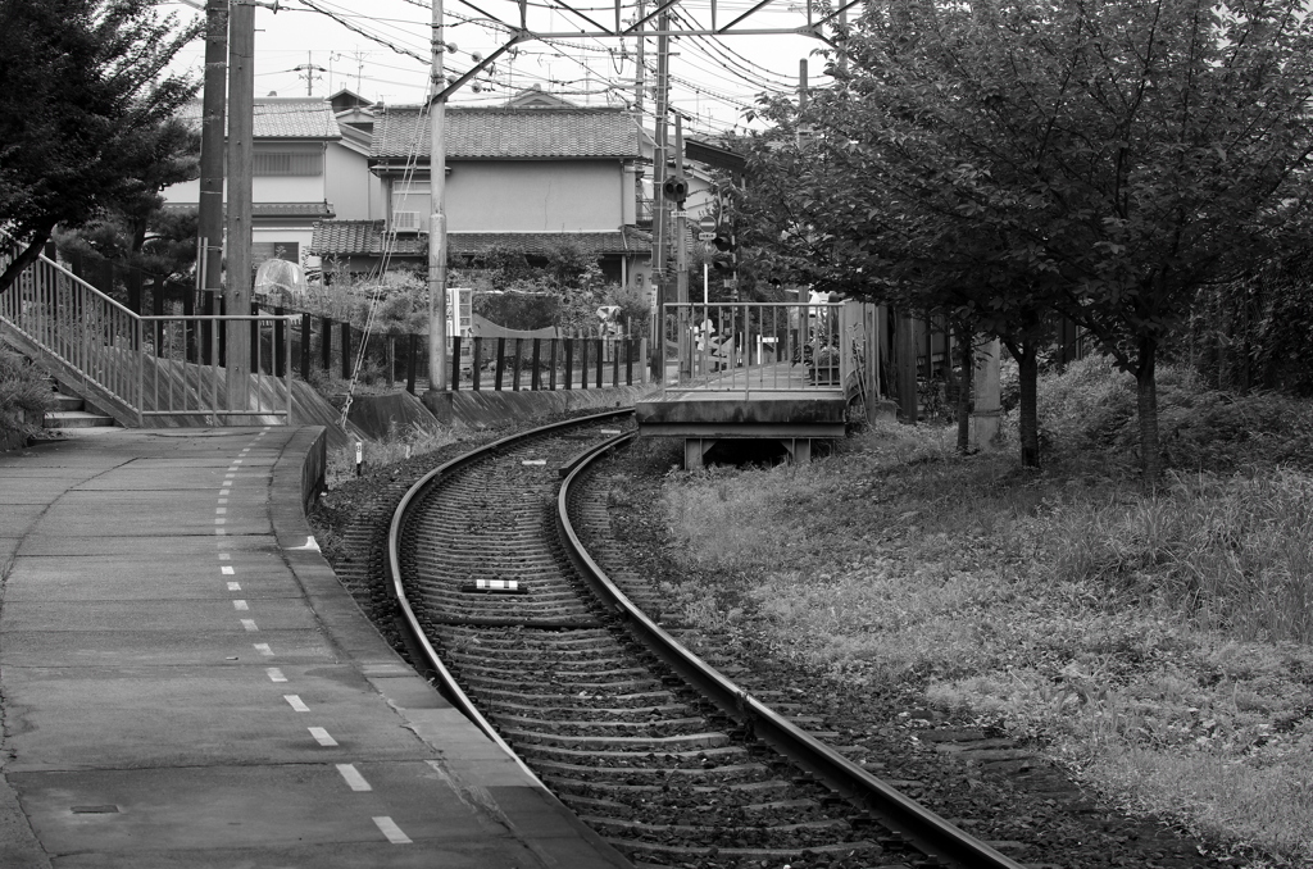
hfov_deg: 19.5
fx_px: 3821
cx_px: 656
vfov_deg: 13.0
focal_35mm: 105
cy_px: 434
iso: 200
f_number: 7.1
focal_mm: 70
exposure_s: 1/125
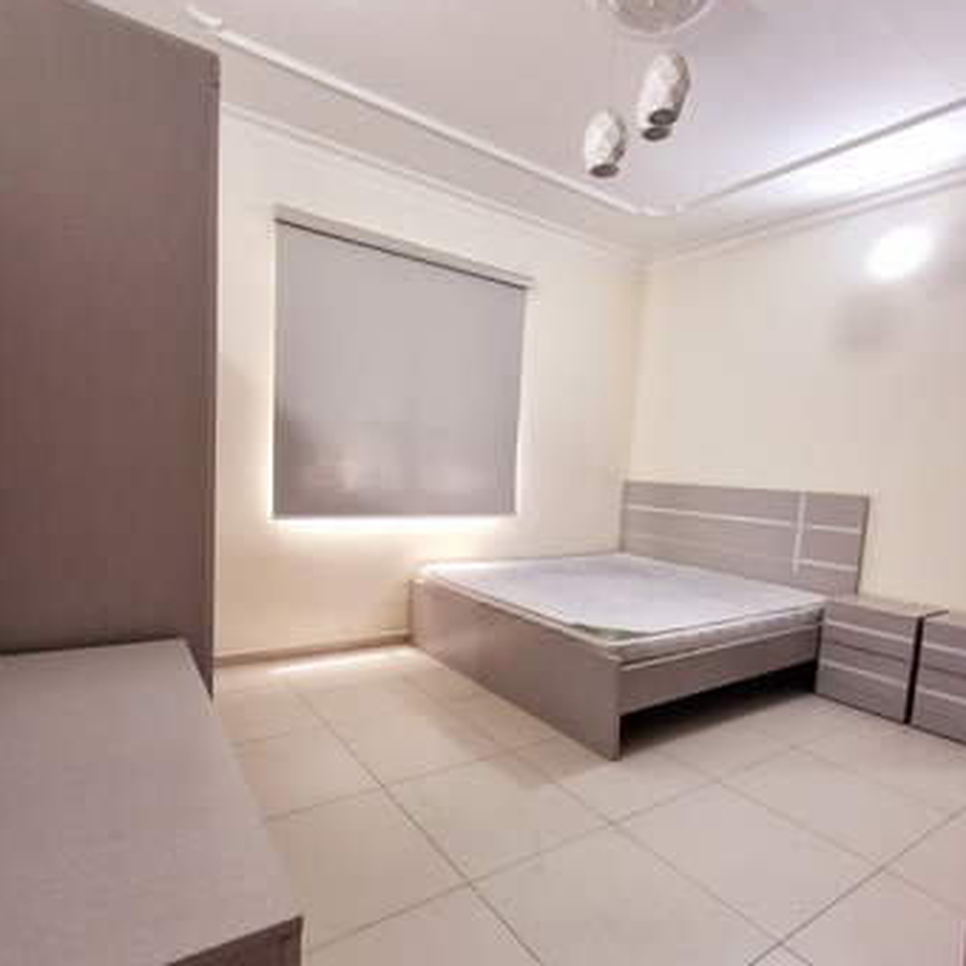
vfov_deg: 77.5
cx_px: 482
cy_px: 524
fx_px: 600
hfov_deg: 77.7
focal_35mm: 19
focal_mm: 1.64
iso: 160
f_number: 2.2
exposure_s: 1/40
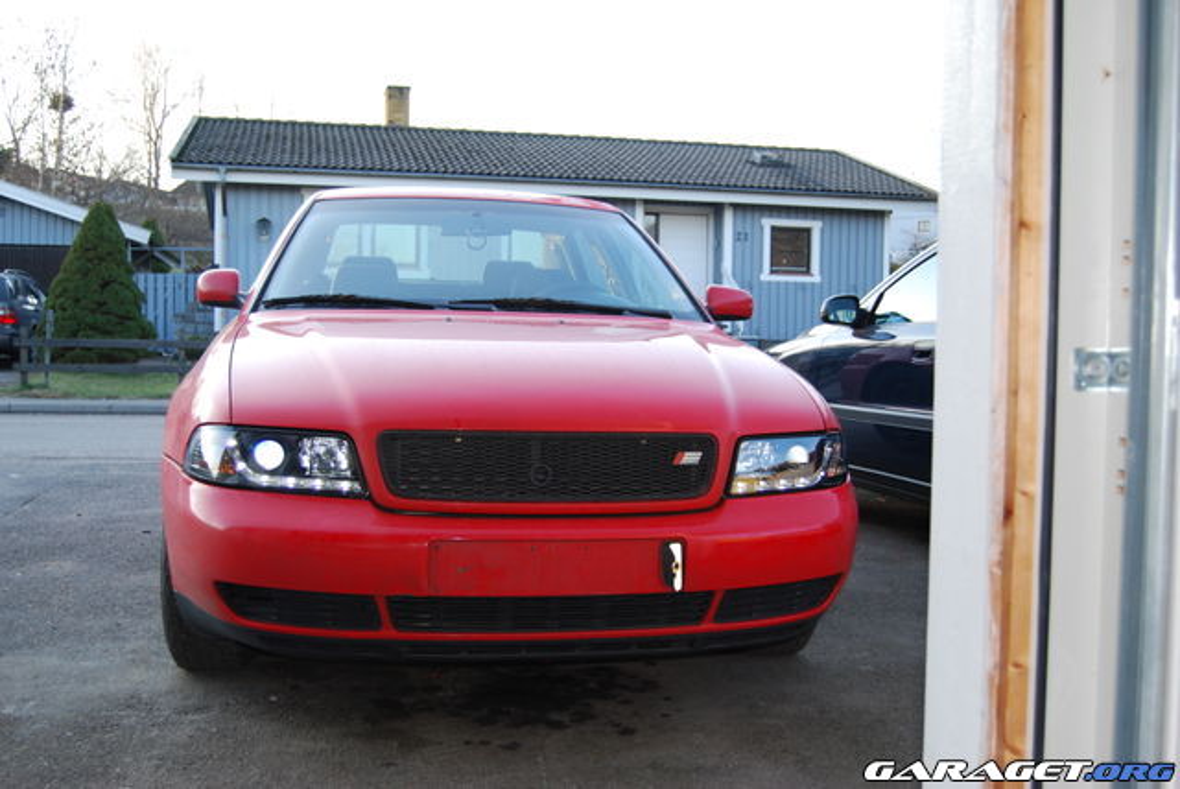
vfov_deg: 36.9
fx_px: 1181
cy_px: 394
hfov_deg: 53.1
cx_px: 590
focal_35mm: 36
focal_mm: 24
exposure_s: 1/125
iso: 200
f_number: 4
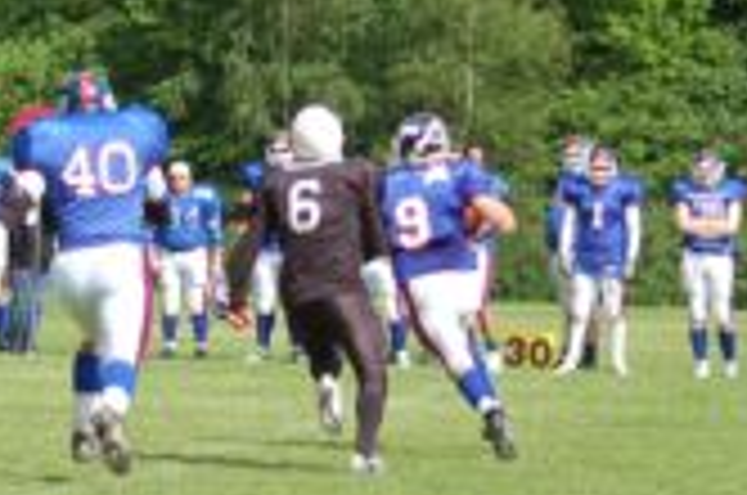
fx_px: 5944
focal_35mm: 287
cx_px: 272
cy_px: 162
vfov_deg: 4.8
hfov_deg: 7.2
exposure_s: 1/1000
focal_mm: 70
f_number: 4.5
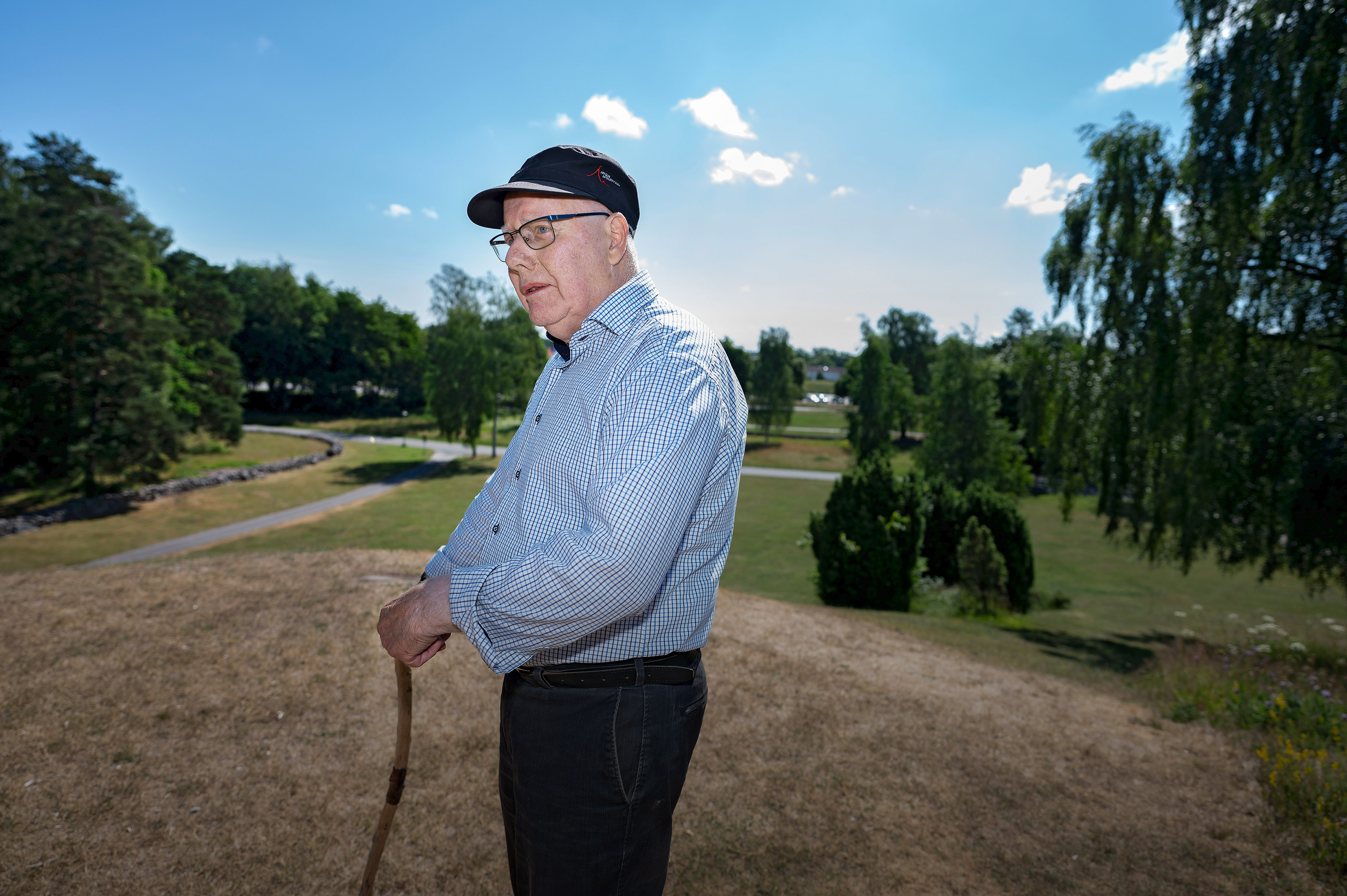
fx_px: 748
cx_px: 674
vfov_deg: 61.9
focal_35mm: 20
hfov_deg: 84.0
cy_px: 448
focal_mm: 20
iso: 100
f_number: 2.8
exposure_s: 1/800
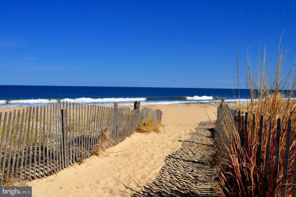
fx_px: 271
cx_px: 148
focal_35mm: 33
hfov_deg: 57.3
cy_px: 98
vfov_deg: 39.9
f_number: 11
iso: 200
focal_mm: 22
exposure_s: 1/500
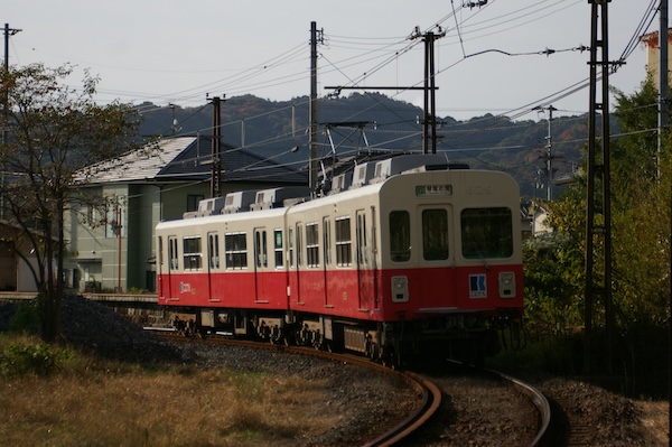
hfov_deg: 17.1
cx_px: 336
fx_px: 2238
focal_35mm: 120
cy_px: 224
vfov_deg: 11.4
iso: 400
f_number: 5.6
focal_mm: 80
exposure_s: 1/4000
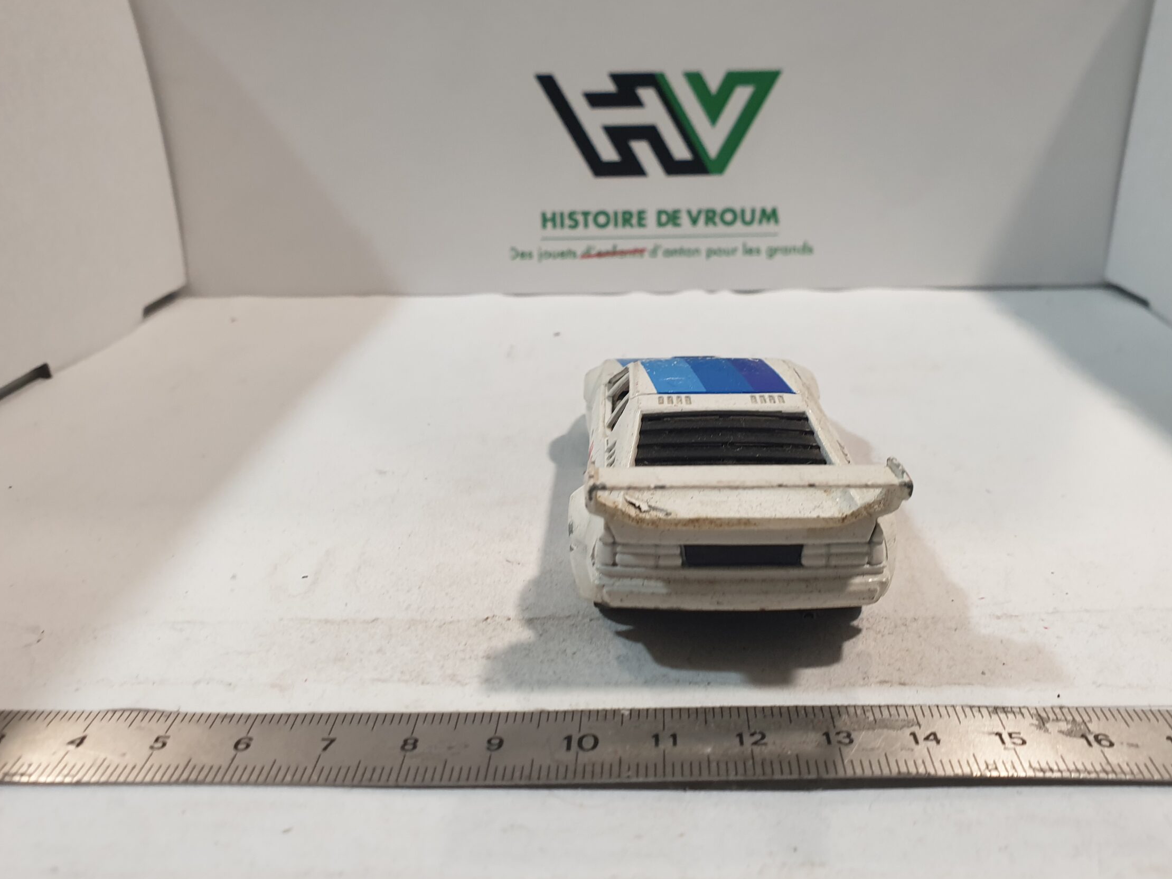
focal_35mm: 30
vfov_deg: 46.8
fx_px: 1016
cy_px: 437
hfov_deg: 59.9
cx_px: 630
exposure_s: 1/50
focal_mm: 4.3
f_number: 2.4
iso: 125
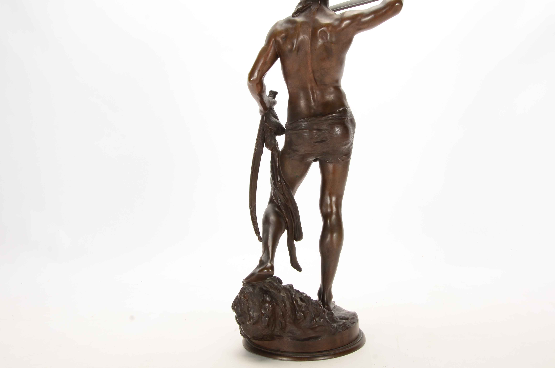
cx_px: 300
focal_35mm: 49
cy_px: 158
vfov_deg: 27.4
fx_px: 754
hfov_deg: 40.4
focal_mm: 28
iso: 200
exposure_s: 1/160
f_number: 14
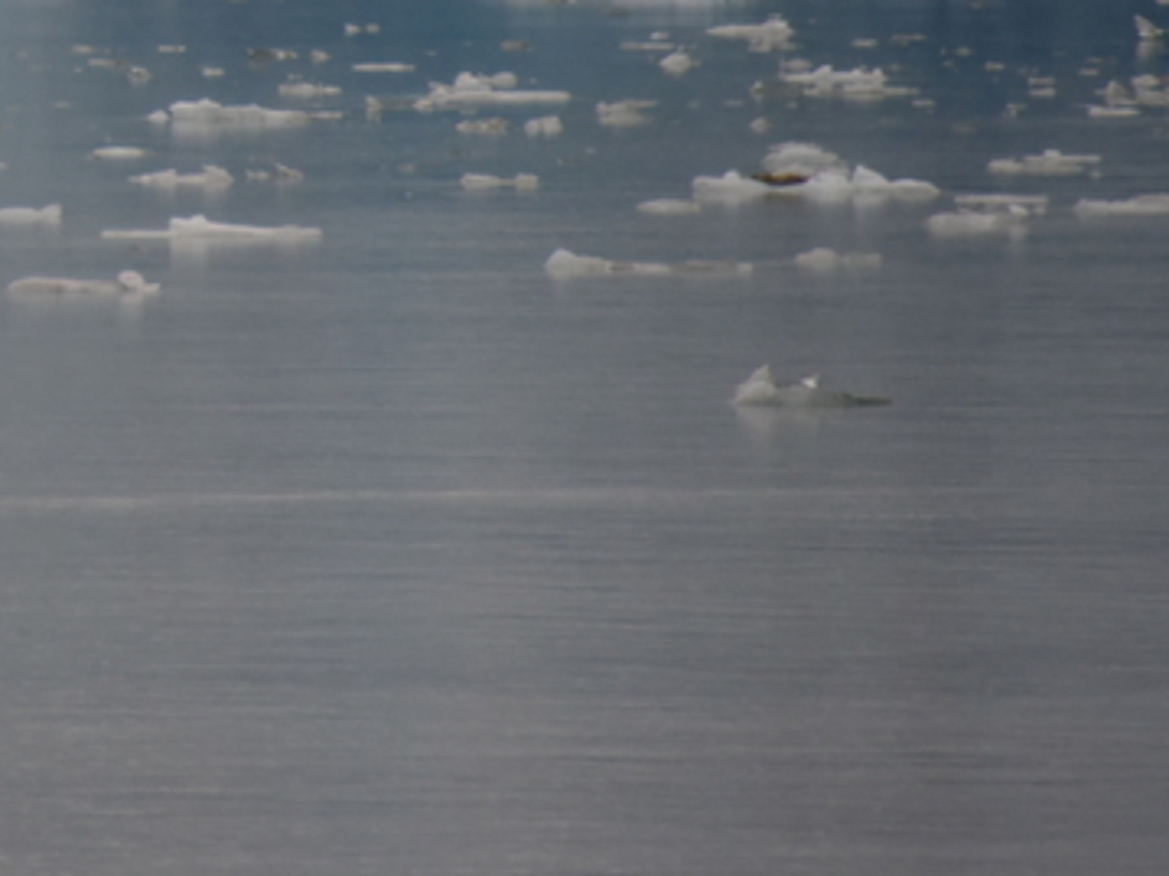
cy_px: -456
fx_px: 34772
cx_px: -869
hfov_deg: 1.9
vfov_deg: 1.4
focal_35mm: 1030
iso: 1000
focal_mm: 300
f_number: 5.6
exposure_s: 1/640
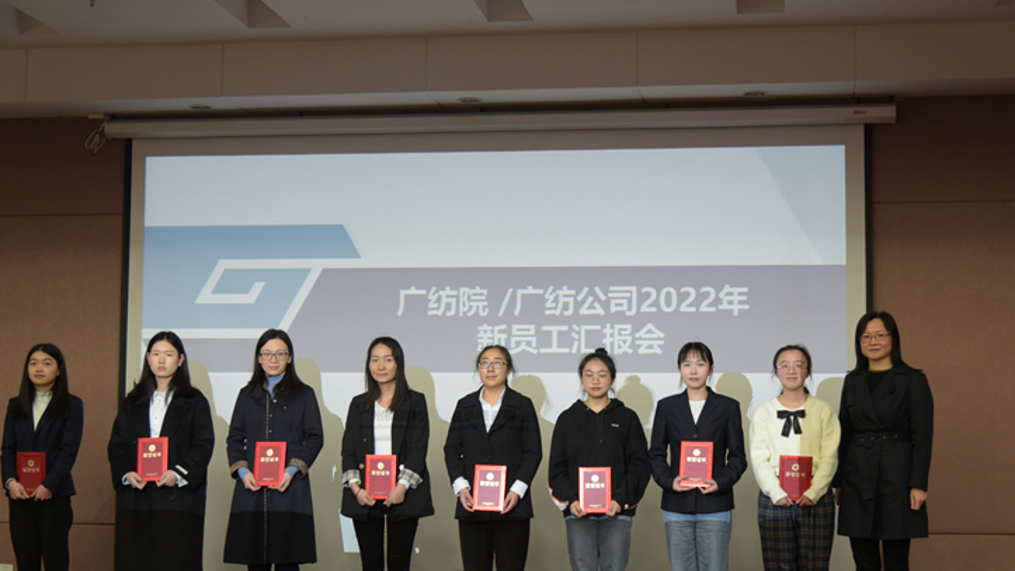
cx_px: 536
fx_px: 1561
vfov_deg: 20.7
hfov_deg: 36.0
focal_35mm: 58
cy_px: 332
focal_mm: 50
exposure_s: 1/50
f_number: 4
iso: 1600
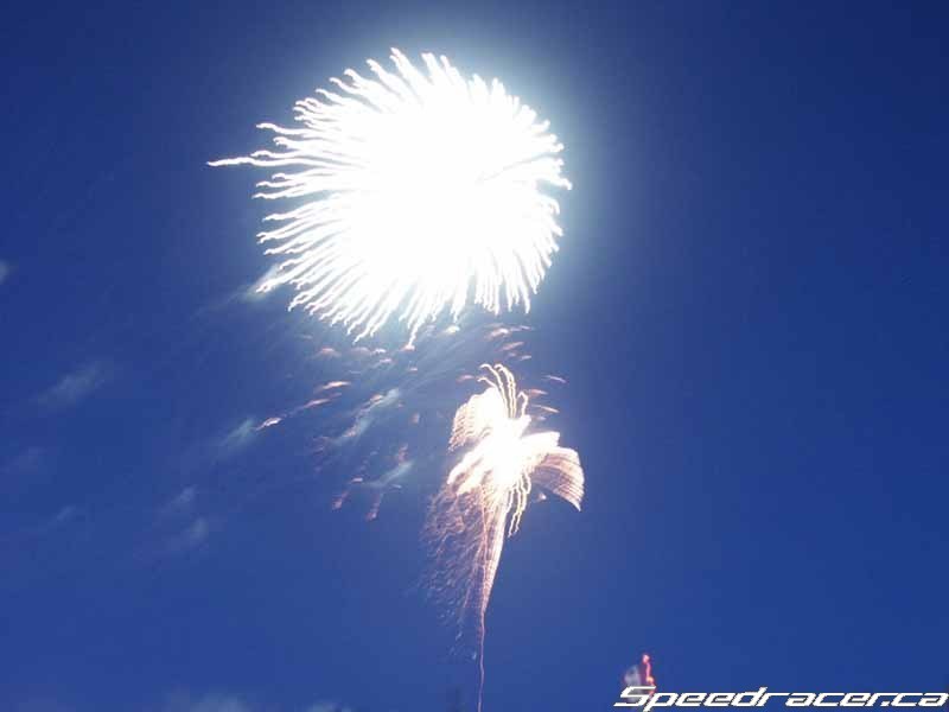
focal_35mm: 63
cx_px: 474
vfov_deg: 23.3
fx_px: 1727
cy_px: 356
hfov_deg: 30.7
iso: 200
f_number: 3.5
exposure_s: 4
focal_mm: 15.63
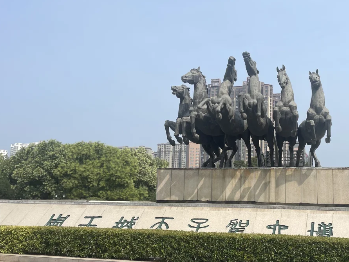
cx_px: 221
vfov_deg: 34.3
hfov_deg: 44.4
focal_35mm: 42
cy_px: 145
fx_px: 424
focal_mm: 4.2
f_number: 1.6
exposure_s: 1/4464
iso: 32
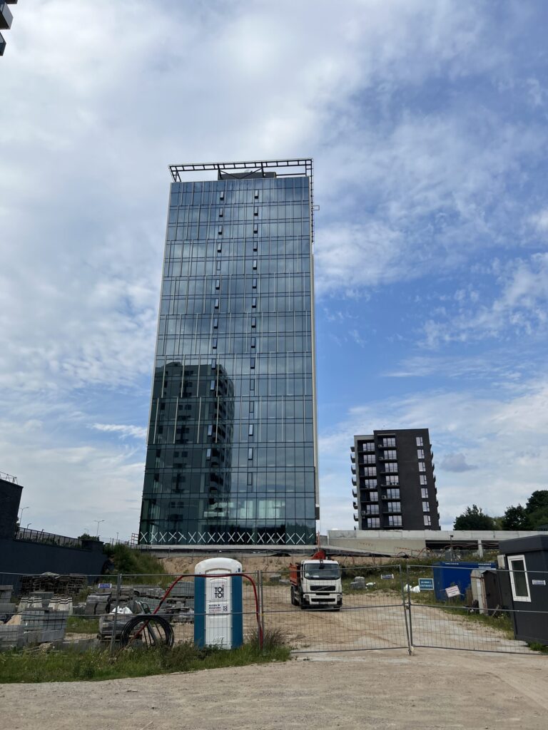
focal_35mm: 26
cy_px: 365
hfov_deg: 53.1
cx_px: 274
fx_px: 549
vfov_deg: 67.3
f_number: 1.5
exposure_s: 1/4115
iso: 50
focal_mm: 5.7
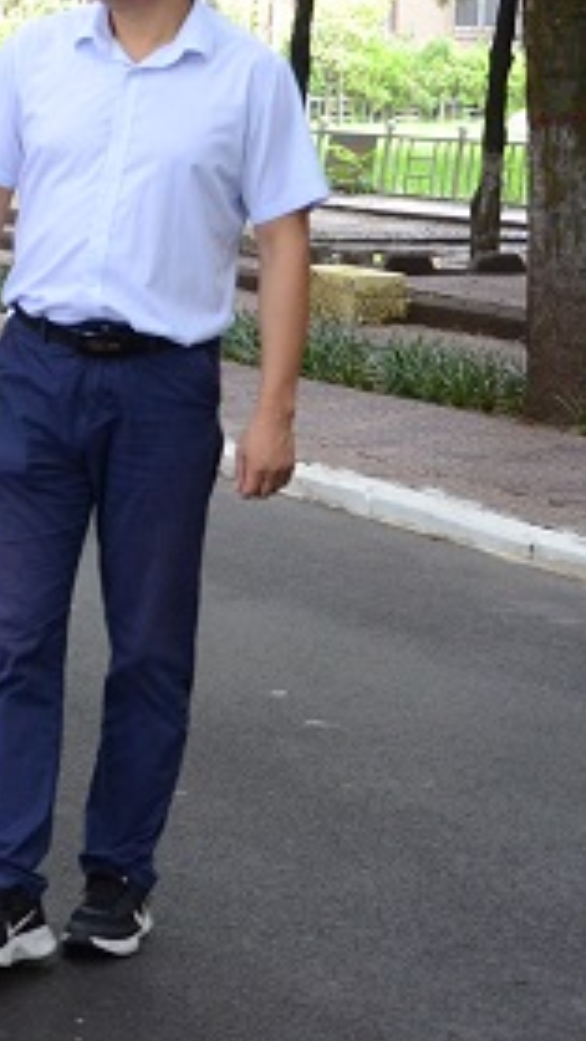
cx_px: -412
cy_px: 95
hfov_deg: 8.8
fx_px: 3673
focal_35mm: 133
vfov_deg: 15.9
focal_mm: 30
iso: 1000
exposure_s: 1/90
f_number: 4.8
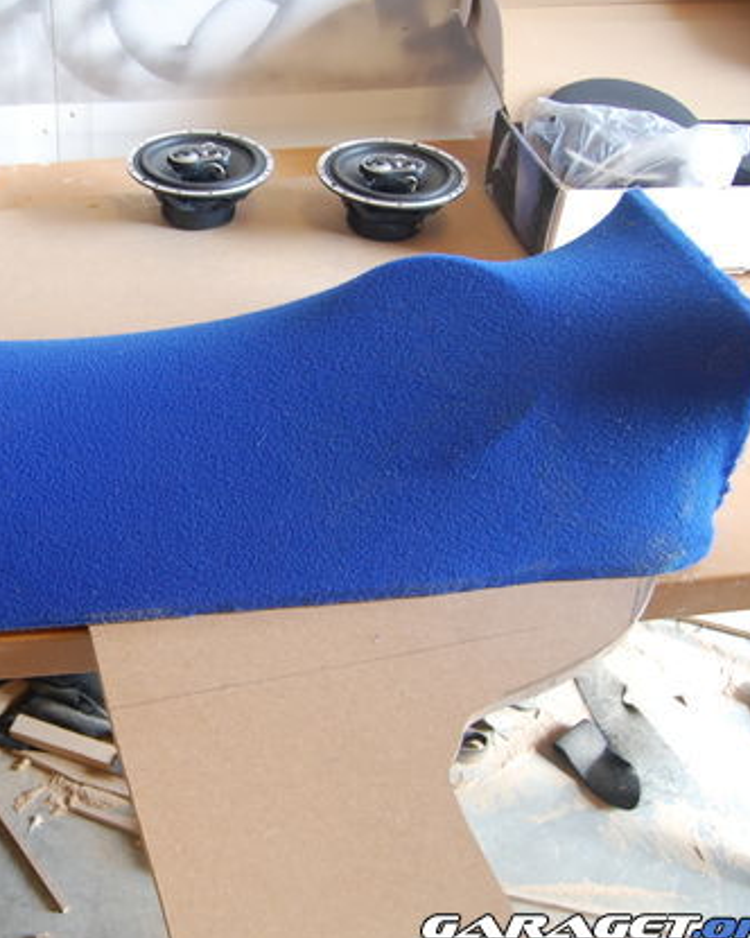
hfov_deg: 36.1
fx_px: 1082
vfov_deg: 46.8
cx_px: 86
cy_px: 470
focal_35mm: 39
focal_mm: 18
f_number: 3.5
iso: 400
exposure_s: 1/30
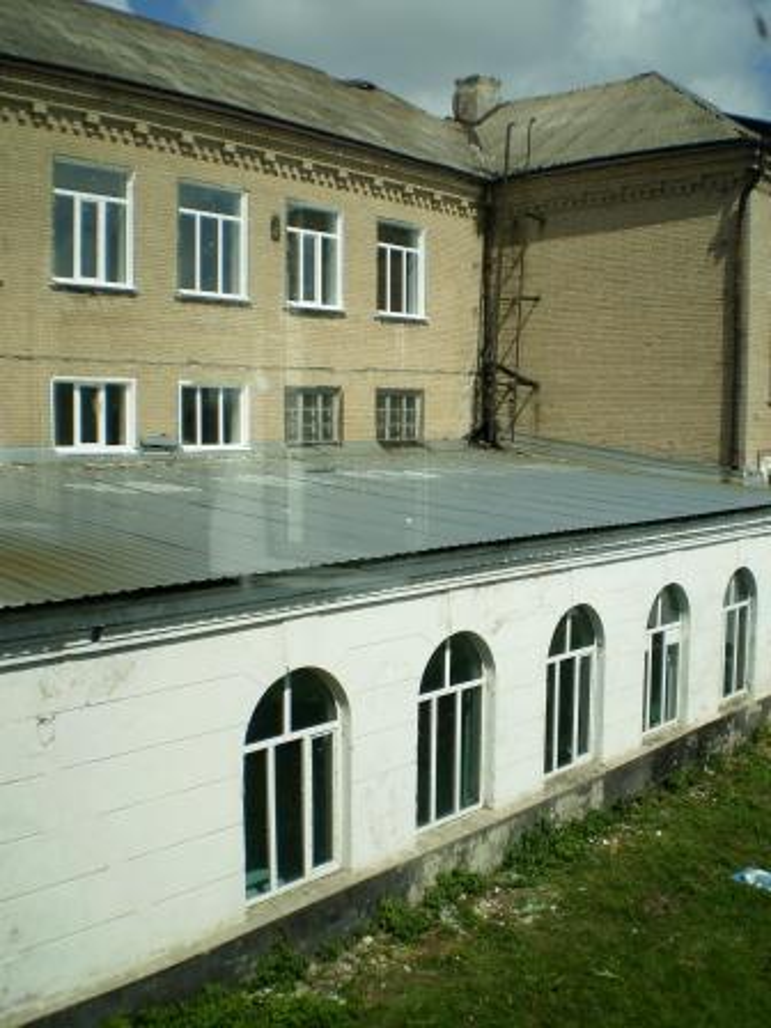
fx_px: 1069
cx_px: 386
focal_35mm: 36
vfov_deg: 51.4
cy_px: 514
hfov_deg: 39.7
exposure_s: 1/1600
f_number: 4.6
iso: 64
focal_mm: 6.3
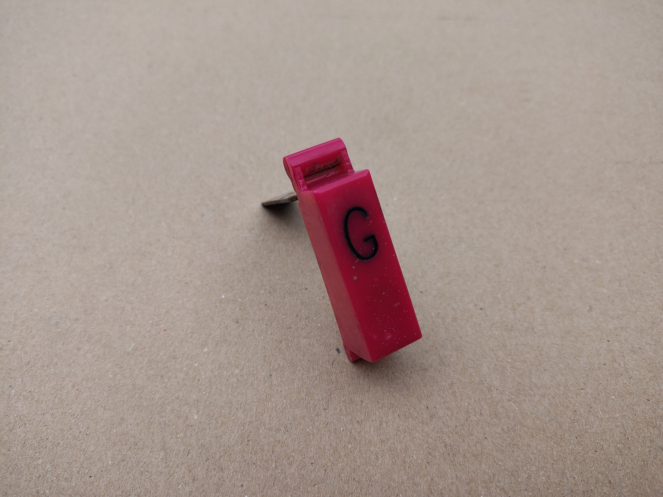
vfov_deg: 56.8
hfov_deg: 71.6
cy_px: 248
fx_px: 460
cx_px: 332
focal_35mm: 24
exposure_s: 1/579
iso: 100
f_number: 1.8
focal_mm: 5.56
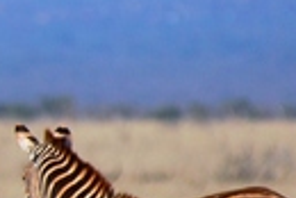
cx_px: -371
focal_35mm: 1840
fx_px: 15146
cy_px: 237
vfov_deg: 0.7
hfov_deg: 1.1
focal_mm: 200
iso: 125
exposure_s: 1/2000
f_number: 4
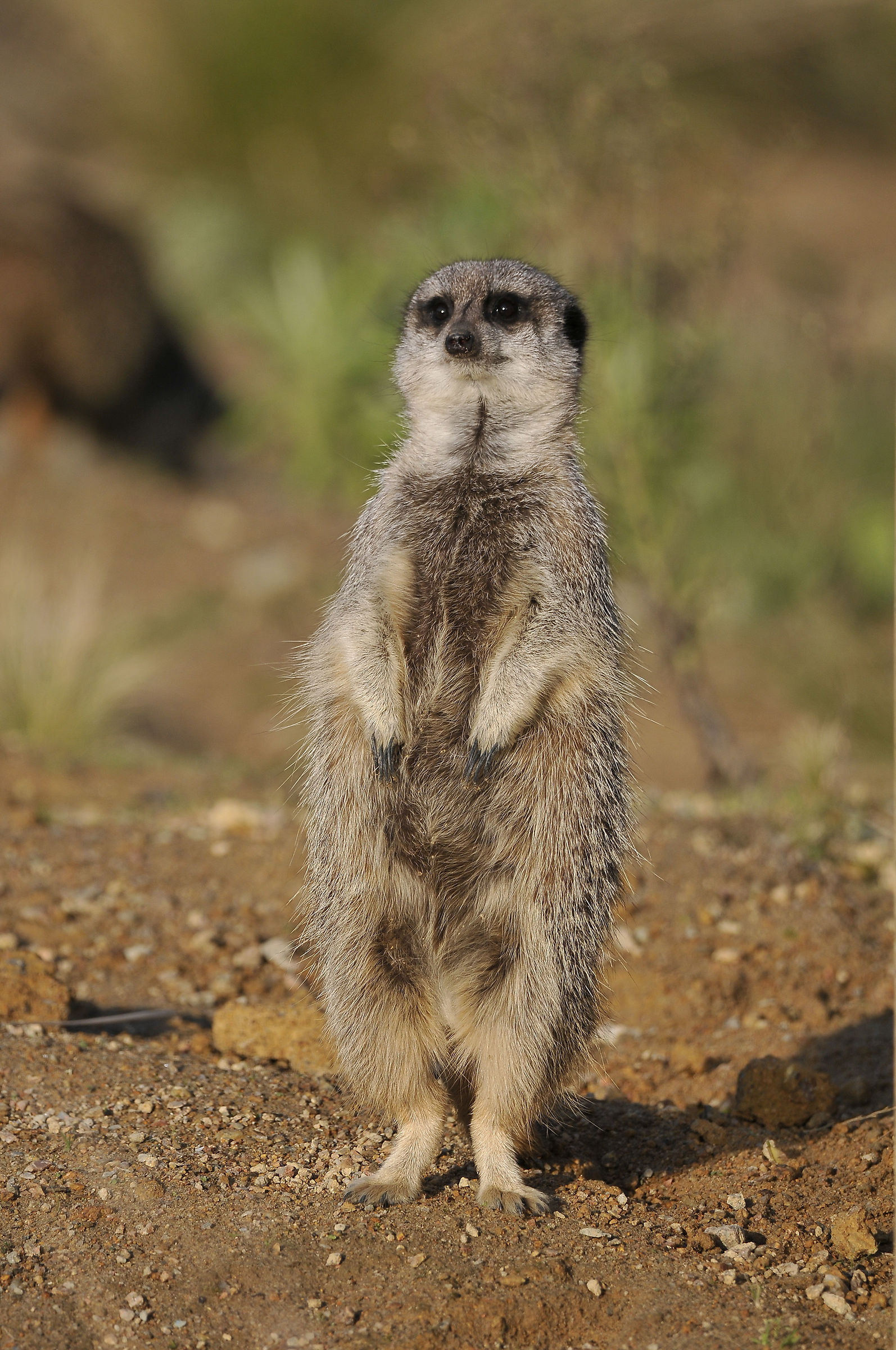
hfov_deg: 1.7
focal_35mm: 825
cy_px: 675
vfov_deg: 2.5
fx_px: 30878
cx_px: 448
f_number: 7.1
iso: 200
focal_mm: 550
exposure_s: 1/640
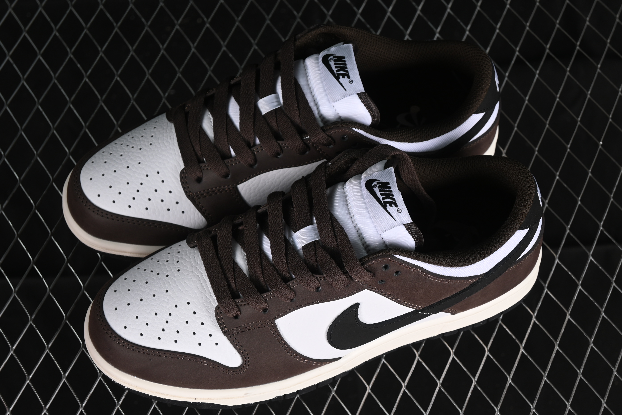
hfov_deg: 27.0
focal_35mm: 75
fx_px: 1296
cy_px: 208
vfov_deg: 18.2
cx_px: 311
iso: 160
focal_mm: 50
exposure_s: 1/60
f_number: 6.3
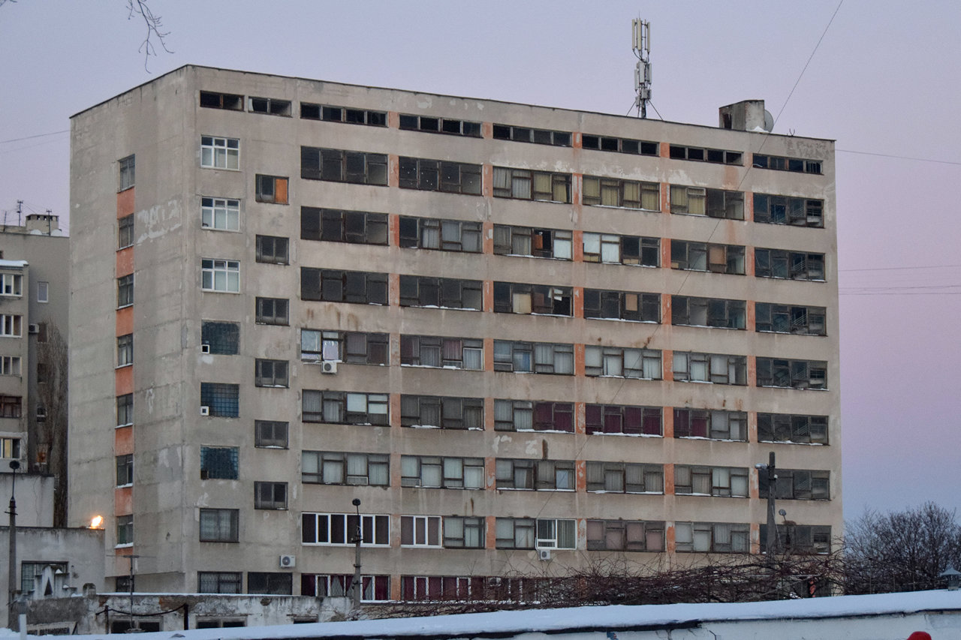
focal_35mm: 90
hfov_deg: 22.6
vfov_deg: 15.2
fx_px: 2402
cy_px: 320
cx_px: 480
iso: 1600
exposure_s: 1/100
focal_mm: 60
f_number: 5.6
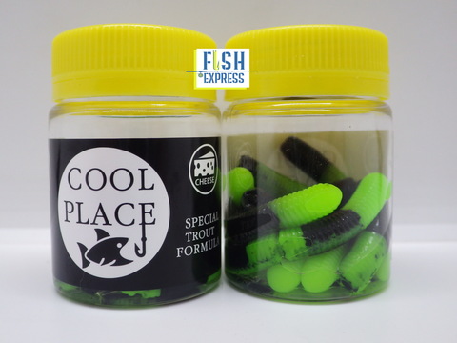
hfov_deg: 51.4
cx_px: 228
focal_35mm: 36
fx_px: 475
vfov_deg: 39.7
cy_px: 172
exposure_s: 1/200
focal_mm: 6.4
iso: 200
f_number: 2.6
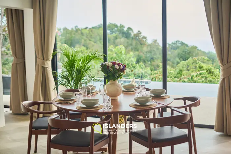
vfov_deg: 27.0
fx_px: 321
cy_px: 77
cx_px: 116
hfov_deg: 39.6
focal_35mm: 50
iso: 250
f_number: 2.5
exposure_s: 1/800
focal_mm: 50
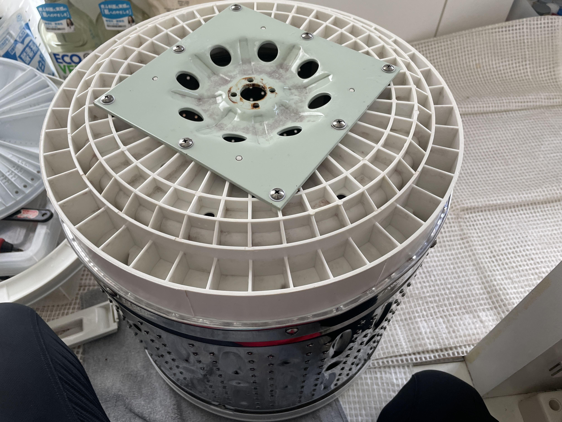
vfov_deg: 53.1
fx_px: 422
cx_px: 281
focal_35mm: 26
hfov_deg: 67.3
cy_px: 211
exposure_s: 1/116
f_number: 1.6
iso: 125
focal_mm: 4.2
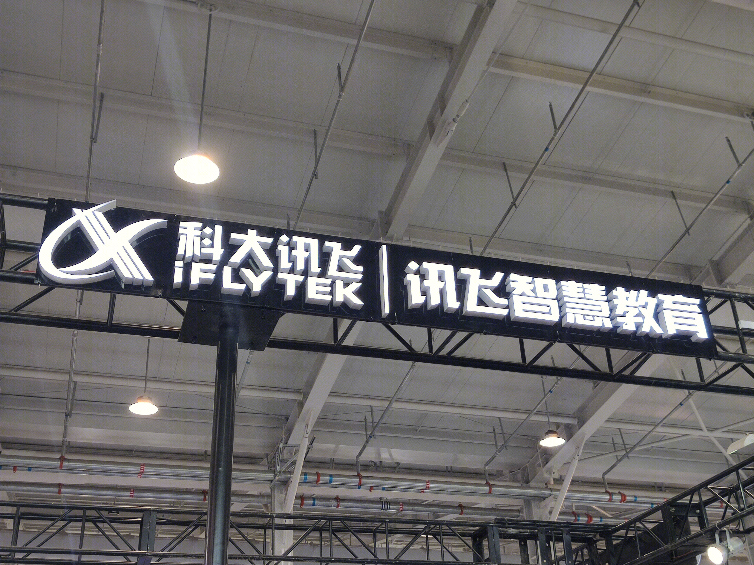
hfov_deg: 45.8
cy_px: 282
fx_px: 893
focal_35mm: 41
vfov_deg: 35.1
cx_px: 377
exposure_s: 1/100
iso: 120
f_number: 1.75
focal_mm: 4.75
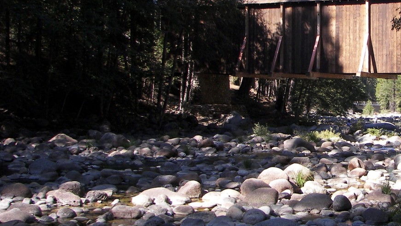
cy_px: 63
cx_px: 324
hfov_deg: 31.5
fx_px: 691
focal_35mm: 65
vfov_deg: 18.4
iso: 64
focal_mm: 6
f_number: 2.8
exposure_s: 1/400
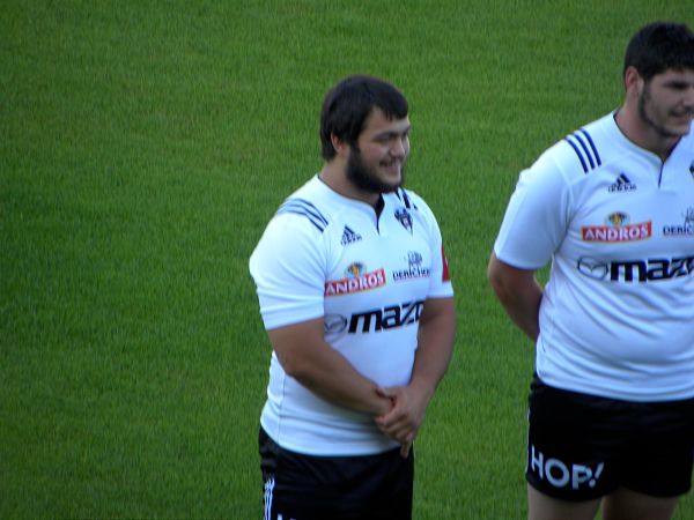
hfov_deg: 3.2
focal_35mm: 624
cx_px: 347
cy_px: 260
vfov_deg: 2.4
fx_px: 12510
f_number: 5
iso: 64
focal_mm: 110.4
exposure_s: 1/67.3
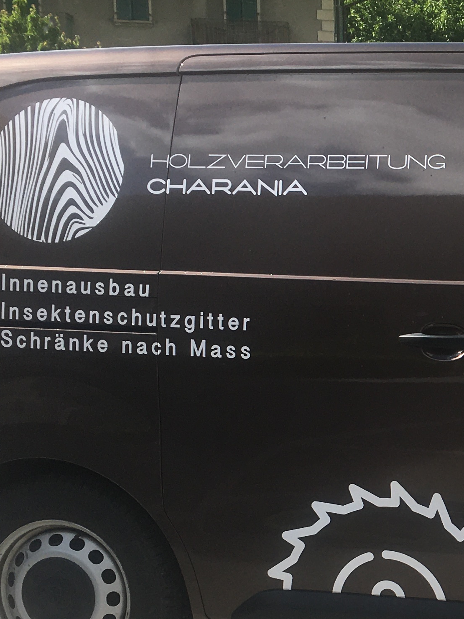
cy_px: 448
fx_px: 1412
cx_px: 650
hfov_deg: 17.2
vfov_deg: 24.5
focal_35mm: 79
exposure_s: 1/999
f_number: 2.2
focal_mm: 4.15
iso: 25
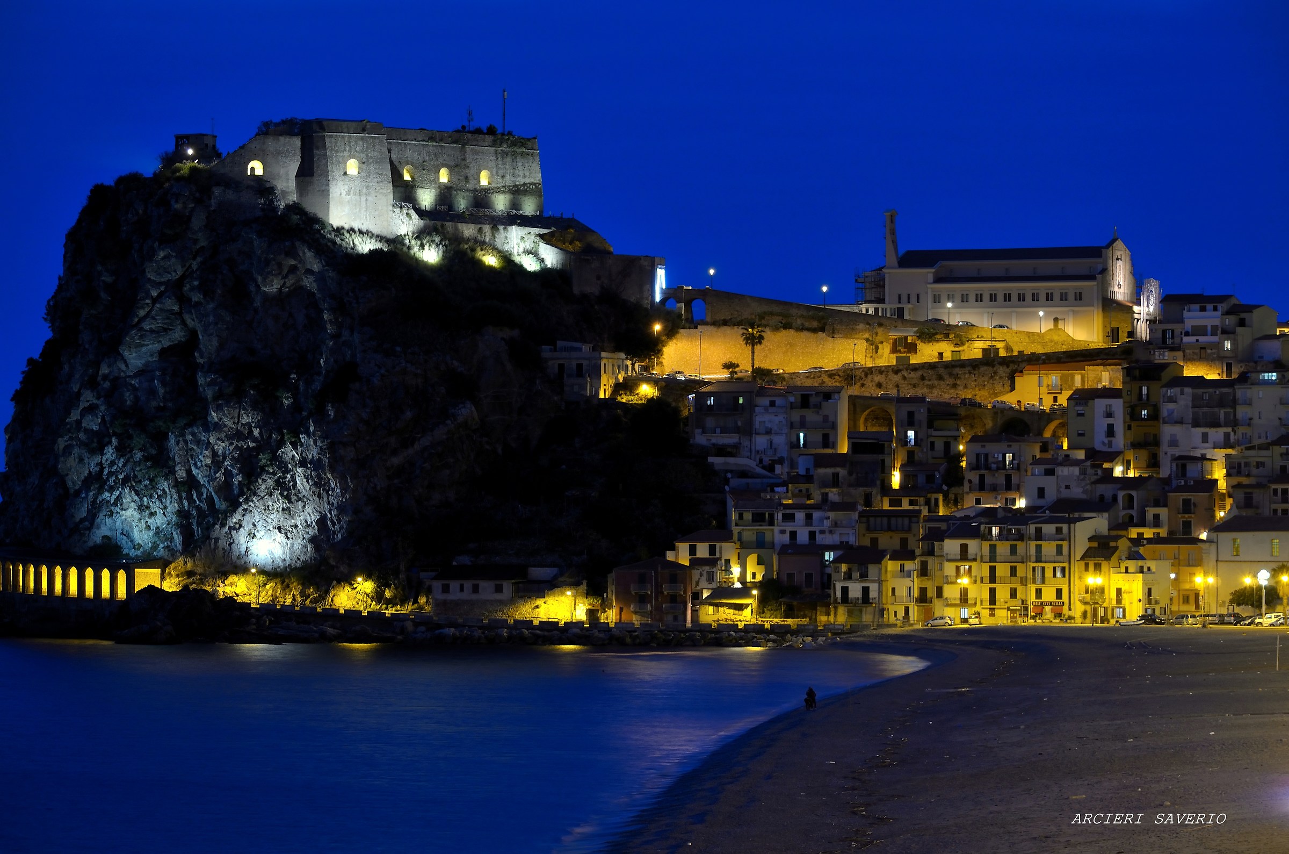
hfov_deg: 14.0
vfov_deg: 9.3
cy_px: 427
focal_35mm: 147
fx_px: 5252
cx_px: 644
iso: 125
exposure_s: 2
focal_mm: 98
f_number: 5.6
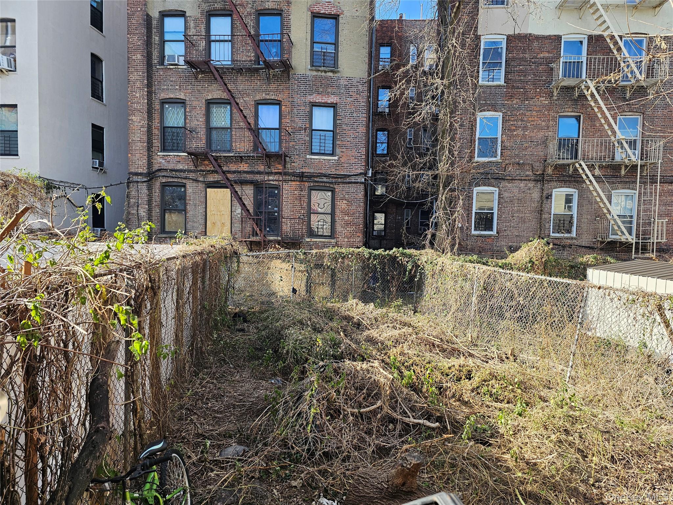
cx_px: 336
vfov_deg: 58.9
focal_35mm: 23
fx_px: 447
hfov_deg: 73.9
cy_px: 252
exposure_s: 1/180
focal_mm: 6.3
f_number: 1.7
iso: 20
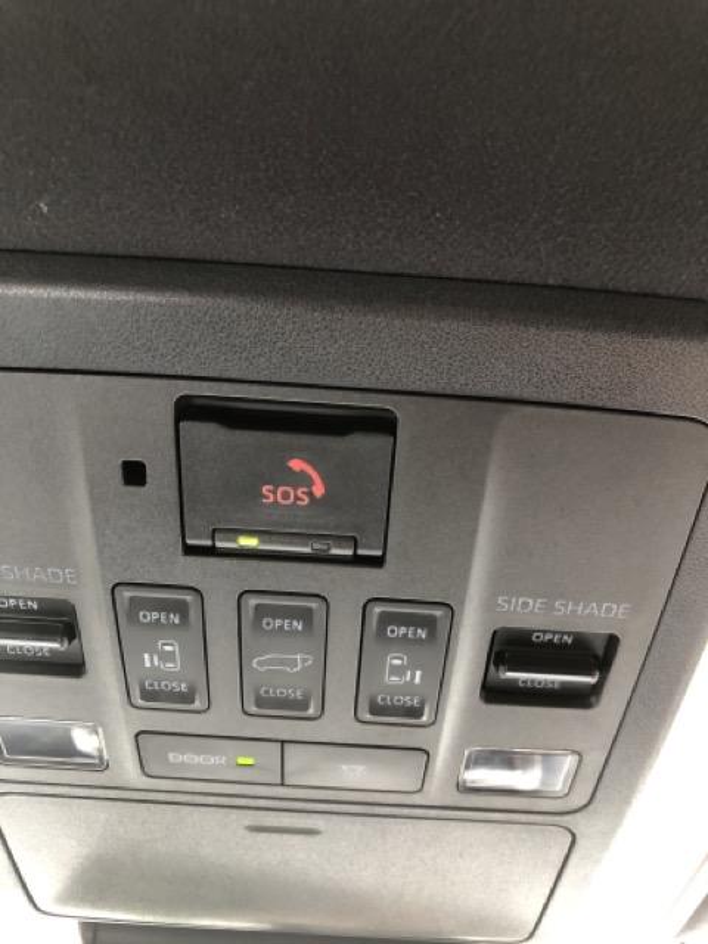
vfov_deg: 63.4
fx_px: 764
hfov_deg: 49.7
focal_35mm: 28
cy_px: 472
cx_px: 354
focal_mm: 3.99
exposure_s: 1/15
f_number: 1.8
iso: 64
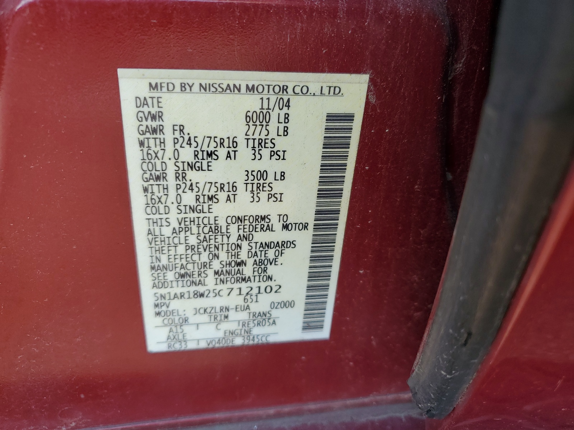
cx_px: 287
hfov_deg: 67.3
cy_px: 215
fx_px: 431
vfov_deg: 53.1
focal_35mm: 26
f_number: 1.5
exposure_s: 1/256
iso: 50
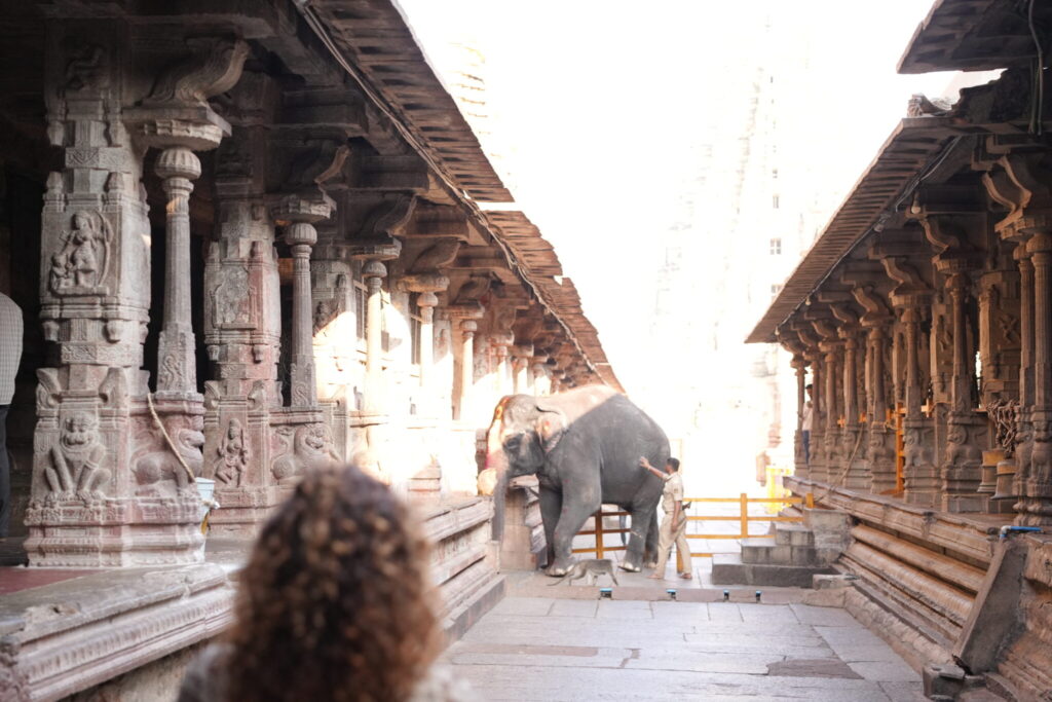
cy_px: 351
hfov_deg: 39.6
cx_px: 526
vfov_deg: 27.0
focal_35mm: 50
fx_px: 1461
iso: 2500
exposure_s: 1/3200
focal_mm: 50
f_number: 2.5
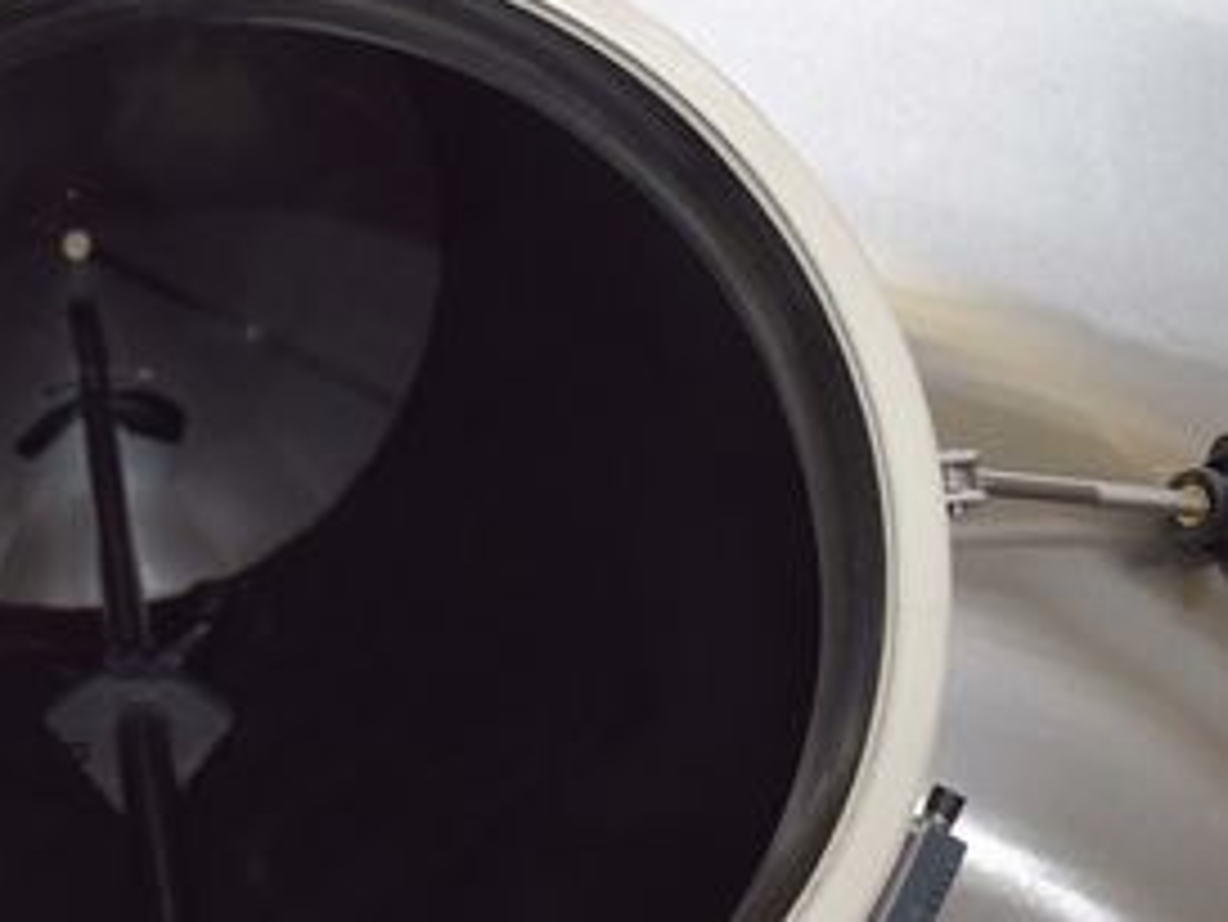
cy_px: 490
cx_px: 229
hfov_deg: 32.7
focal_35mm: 57
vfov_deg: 25.7
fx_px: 2023
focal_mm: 18
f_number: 4
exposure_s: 1/60
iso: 560
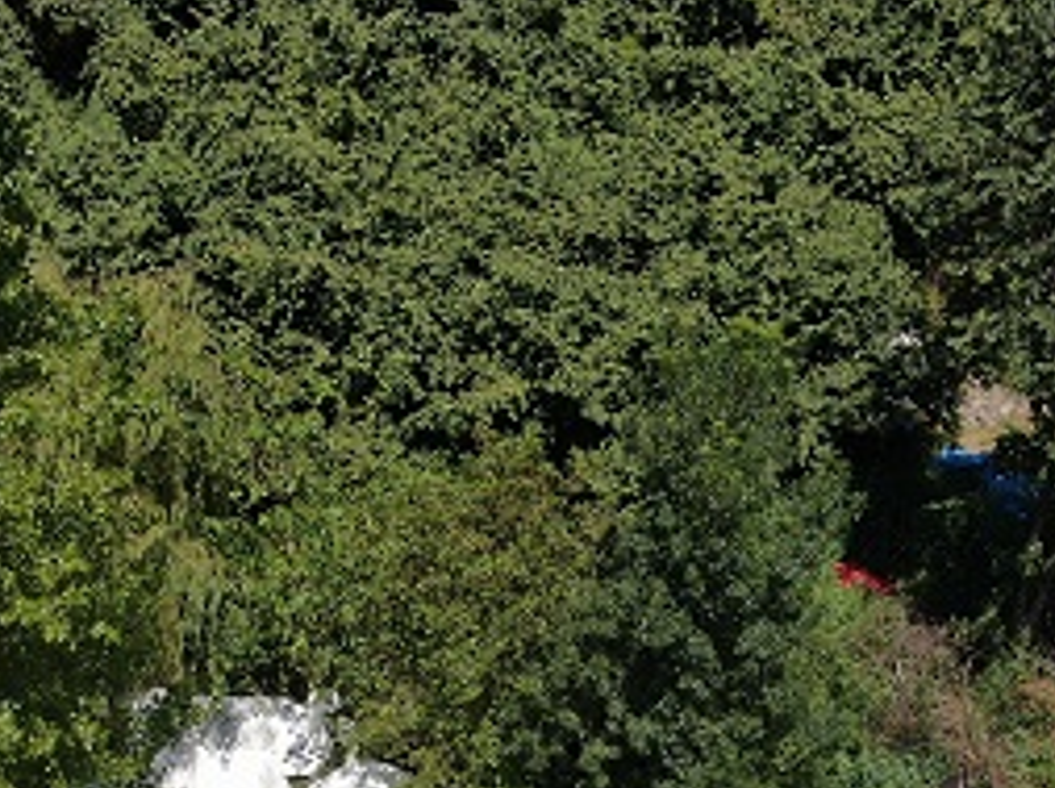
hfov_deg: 25.6
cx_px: 634
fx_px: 2313
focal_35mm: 76
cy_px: 934
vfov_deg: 18.4
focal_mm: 5.45
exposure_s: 1/1250
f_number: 3.1
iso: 100
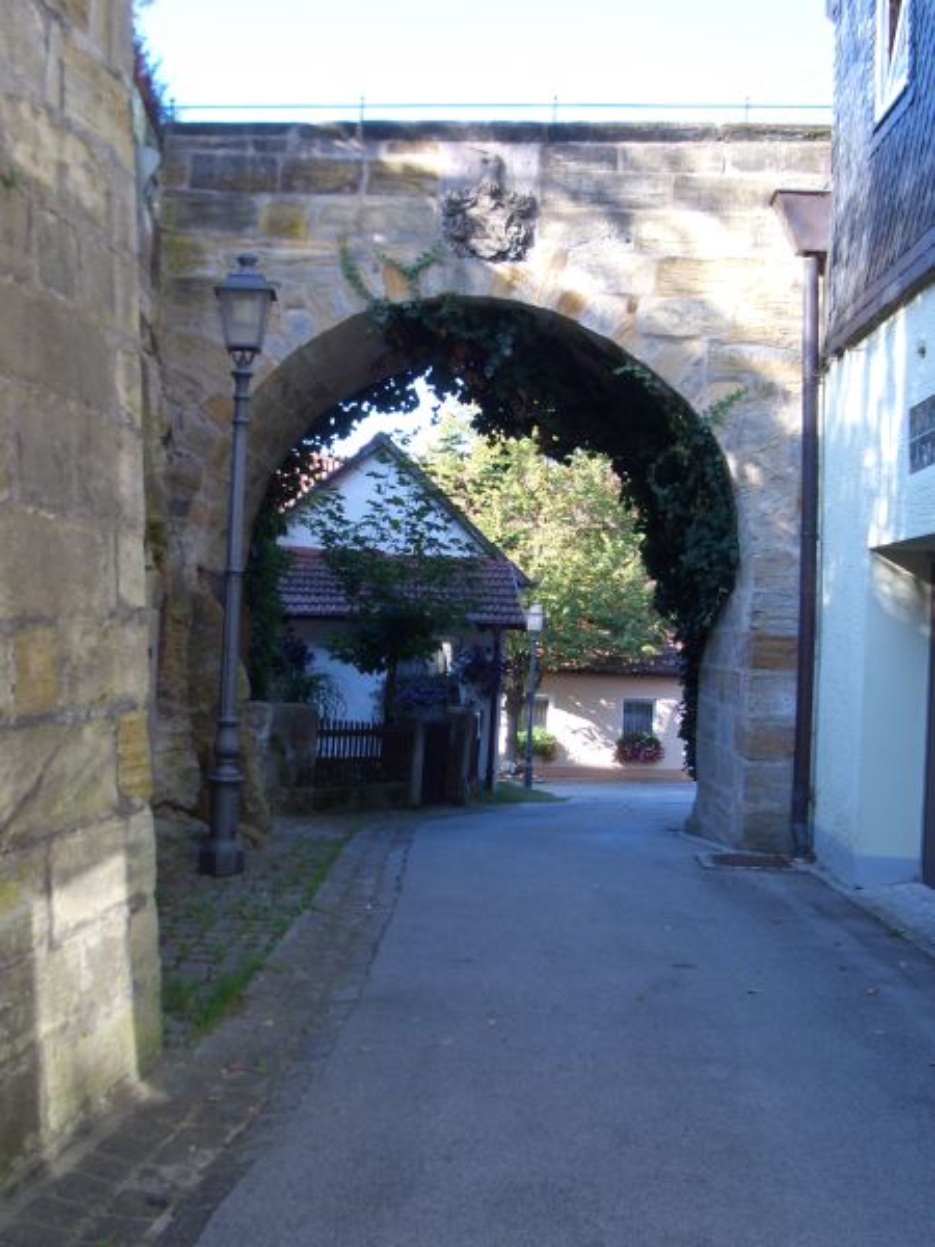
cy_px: 624
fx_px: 1477
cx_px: 468
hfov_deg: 35.1
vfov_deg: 45.8
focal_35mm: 41
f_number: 2.8
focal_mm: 6.8
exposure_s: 1/100
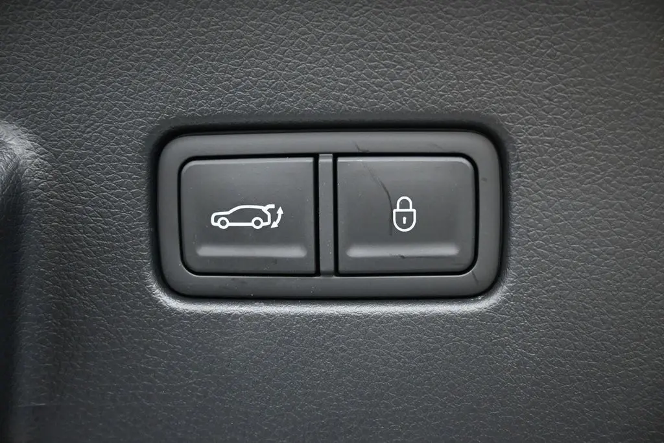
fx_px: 692
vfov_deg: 35.5
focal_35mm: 38
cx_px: 332
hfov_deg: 51.3
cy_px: 222
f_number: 4.2
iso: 2800
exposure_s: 1/125
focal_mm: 25
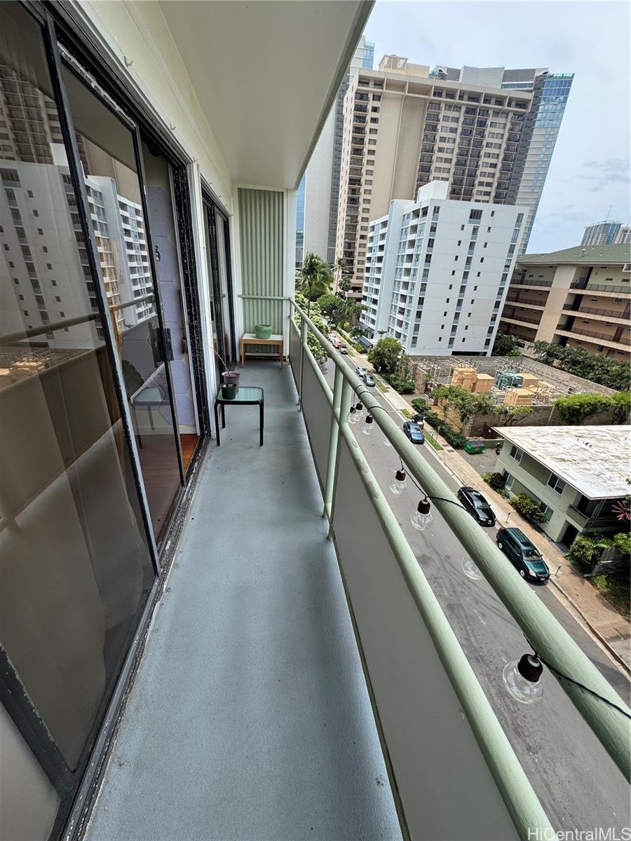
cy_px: 420
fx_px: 340
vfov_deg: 102.1
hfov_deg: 85.7
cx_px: 316
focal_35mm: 14
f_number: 2.2
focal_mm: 2.22
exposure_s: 1/664
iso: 40
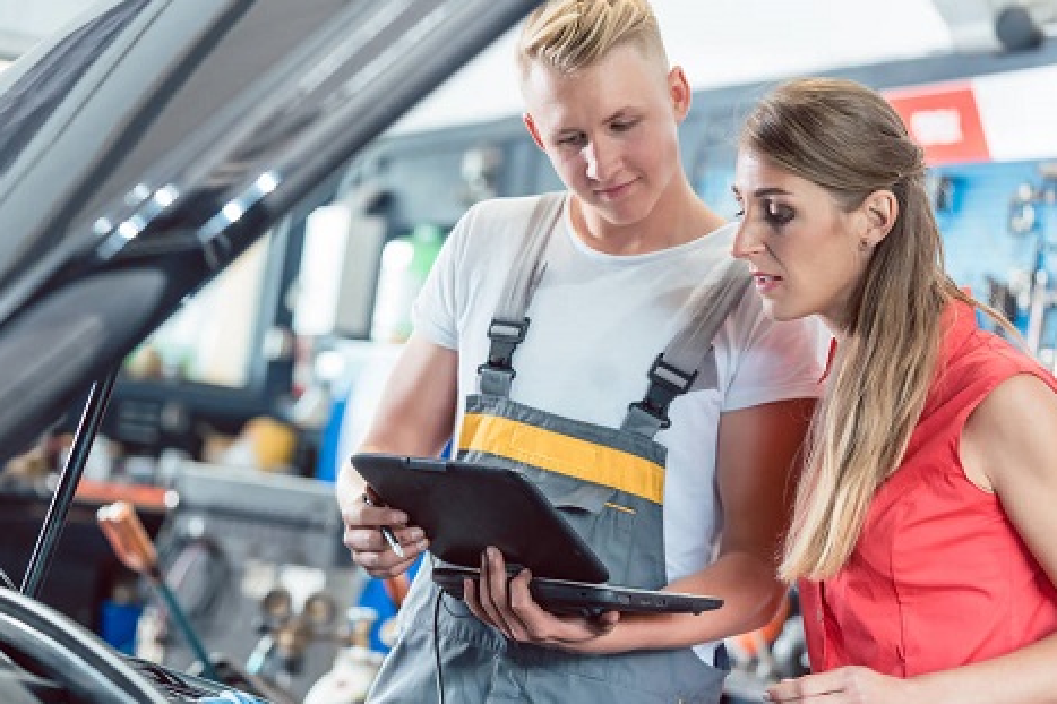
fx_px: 3111
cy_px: 396
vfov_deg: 12.9
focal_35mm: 106
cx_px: 530
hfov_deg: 19.3
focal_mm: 90
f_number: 3.5
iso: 1600
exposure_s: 1/100
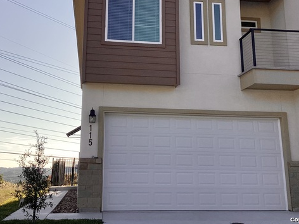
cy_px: 79
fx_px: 363
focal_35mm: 42
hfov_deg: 44.8
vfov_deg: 34.1
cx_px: 138
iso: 25
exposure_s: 1/1508
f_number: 2.4
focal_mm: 3.3
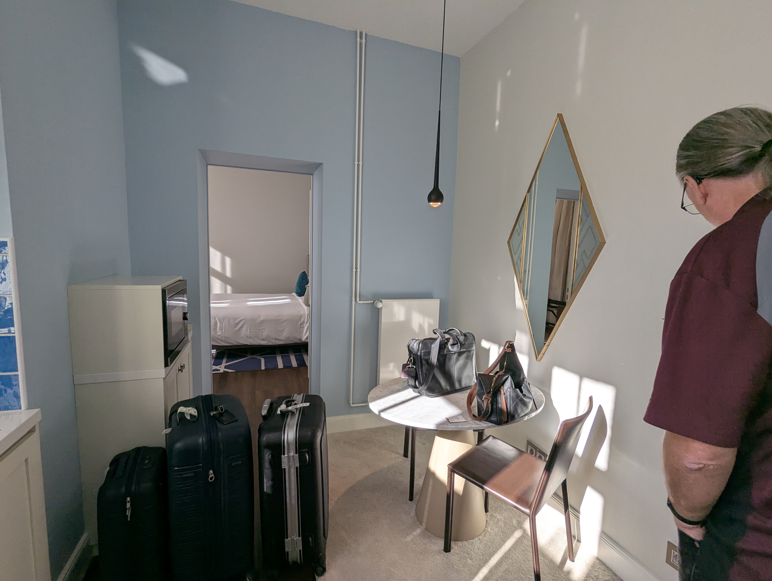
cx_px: 386
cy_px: 290
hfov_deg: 94.4
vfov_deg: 78.2
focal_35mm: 16
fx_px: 357
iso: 73
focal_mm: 2.35
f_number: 2.2
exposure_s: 1/567
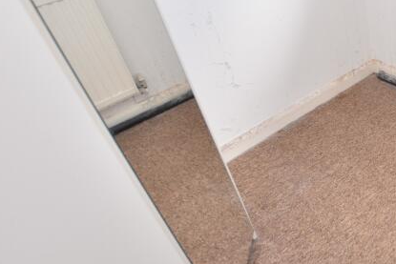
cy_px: 110
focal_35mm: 37
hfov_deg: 40.1
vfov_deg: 35.9
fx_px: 407
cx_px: 452
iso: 100
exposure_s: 1/20
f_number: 3.5
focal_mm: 10
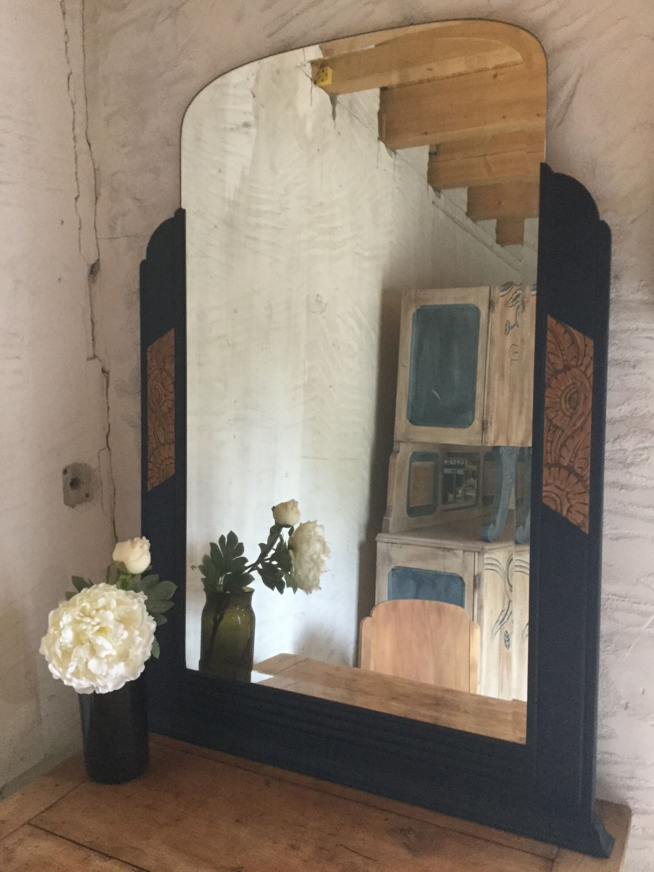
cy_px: 436
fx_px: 781
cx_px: 327
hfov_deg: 45.4
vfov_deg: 58.4
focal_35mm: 31
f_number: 2.4
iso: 200
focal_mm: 3.3
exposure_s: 1/33
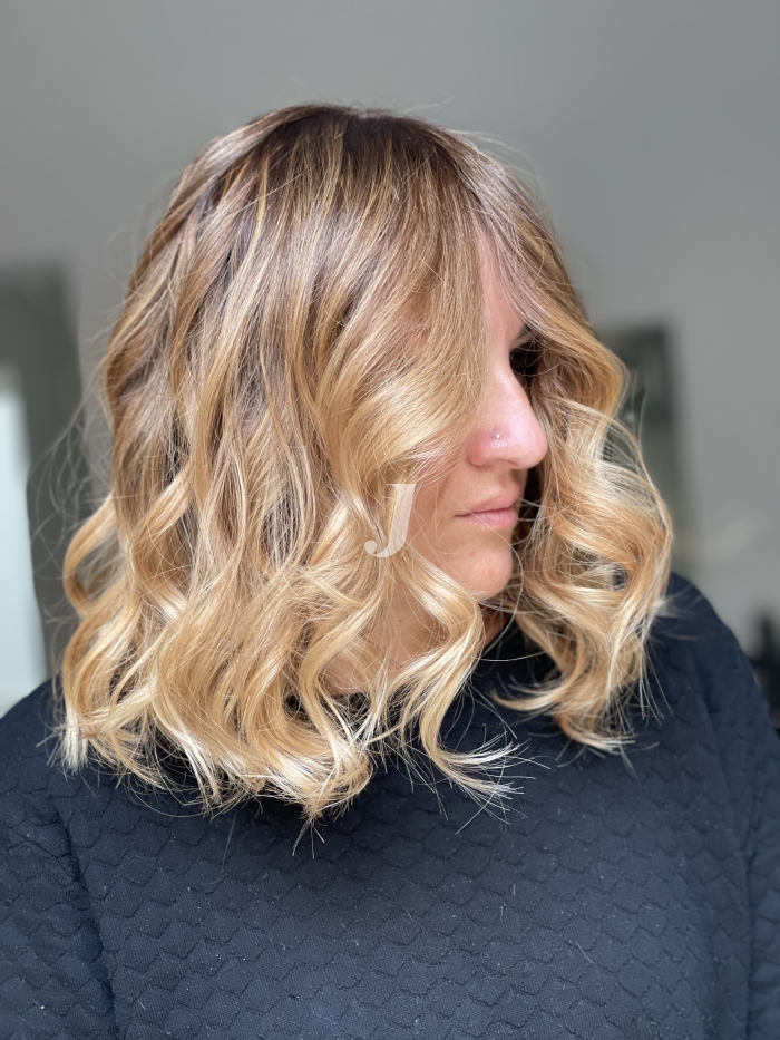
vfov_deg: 30.3
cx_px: 390
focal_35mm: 64
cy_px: 520
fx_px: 1922
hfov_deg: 22.9
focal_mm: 7.5
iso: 80
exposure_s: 1/121
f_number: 2.2
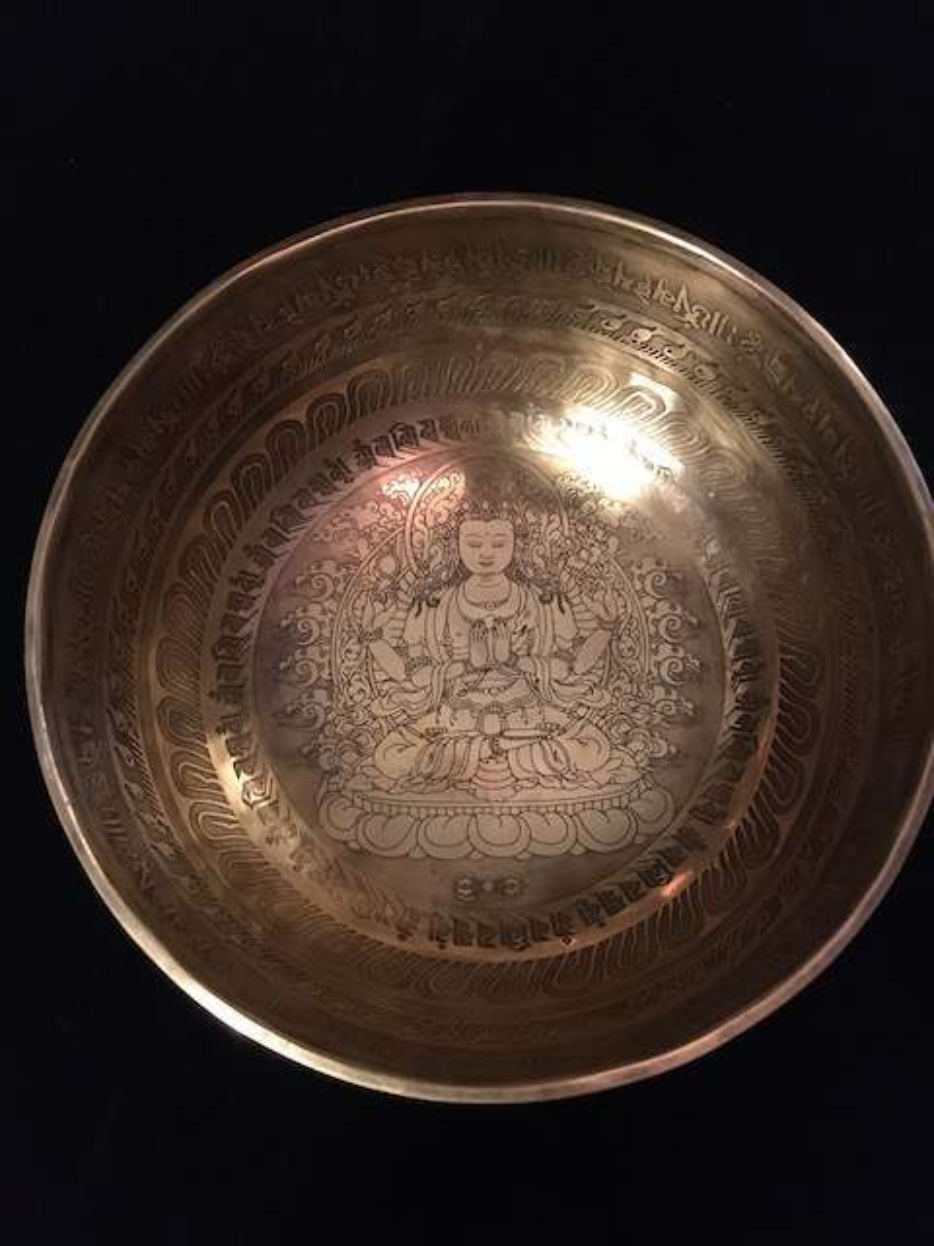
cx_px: 467
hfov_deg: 48.2
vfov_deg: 61.7
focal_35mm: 29
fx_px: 1043
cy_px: 623
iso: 320
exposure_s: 1/17
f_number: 2.2
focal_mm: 4.15
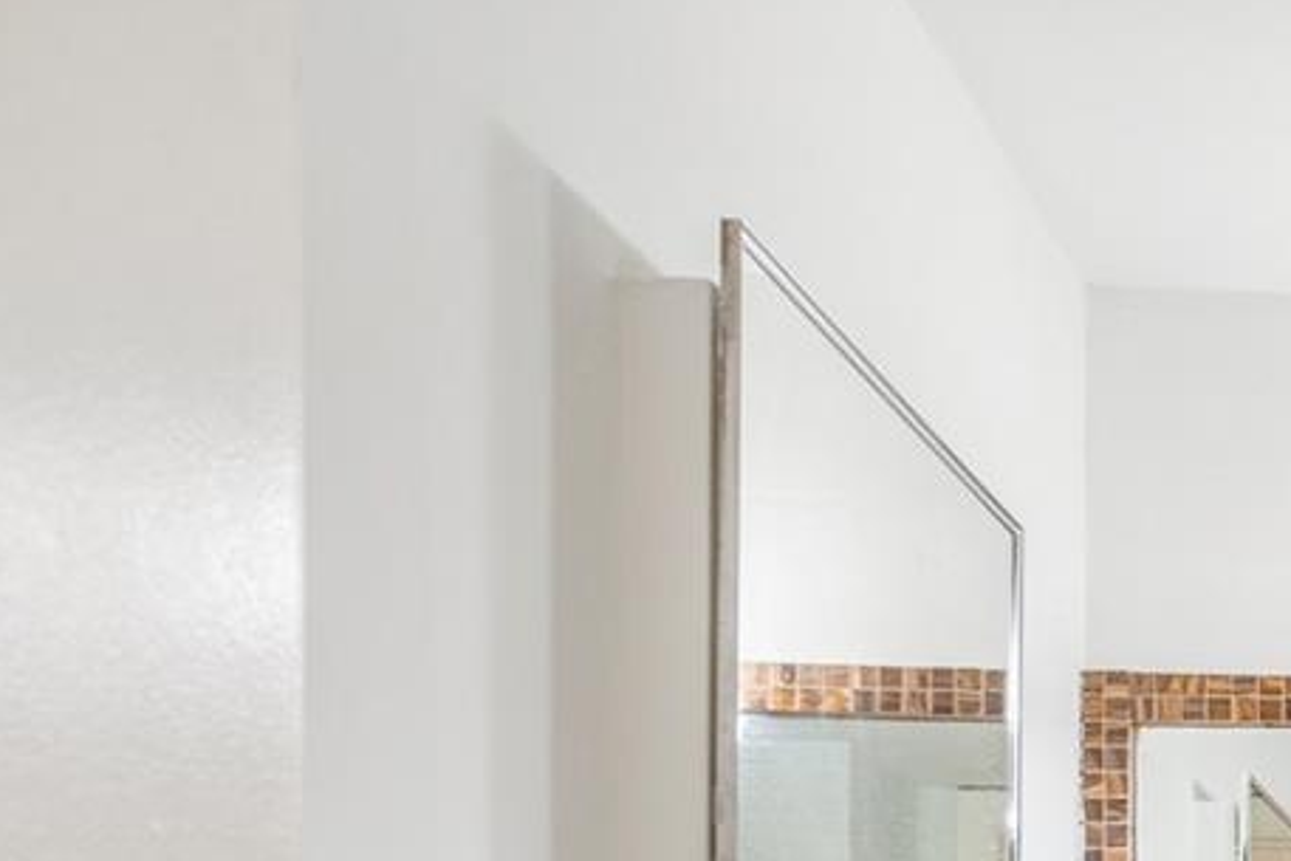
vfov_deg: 20.7
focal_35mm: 56
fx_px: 2009
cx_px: 1839
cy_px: 1290
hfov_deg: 27.2
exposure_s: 1/4
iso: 320
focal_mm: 16
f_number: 8
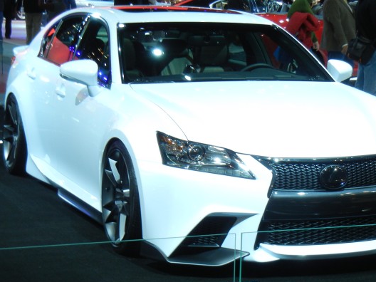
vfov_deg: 14.4
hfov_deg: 19.1
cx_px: 204
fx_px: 1119
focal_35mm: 103
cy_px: 168
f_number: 4.1
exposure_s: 1/60
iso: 247
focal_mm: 12.2
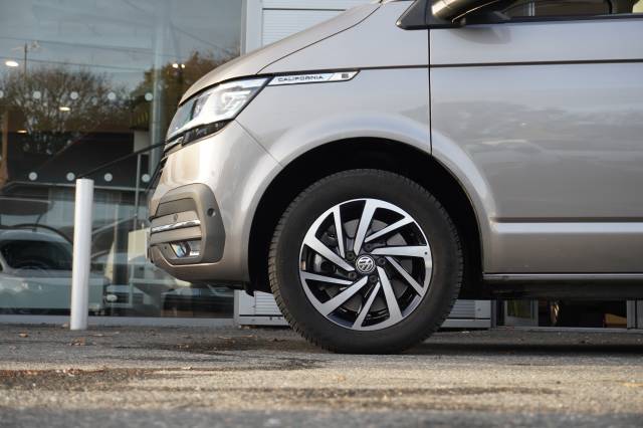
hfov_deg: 34.2
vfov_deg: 23.2
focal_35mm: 58
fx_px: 1044
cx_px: 322
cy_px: 214
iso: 400
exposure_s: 1/160
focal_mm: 39
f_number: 5.6
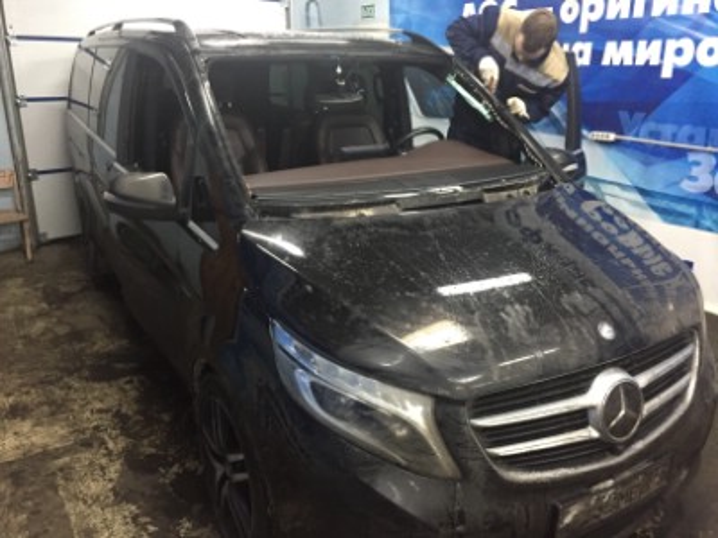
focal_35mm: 29
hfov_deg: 61.7
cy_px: 269
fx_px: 602
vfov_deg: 48.2
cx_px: 359
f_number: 2.2
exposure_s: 1/20
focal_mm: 4.15
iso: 250
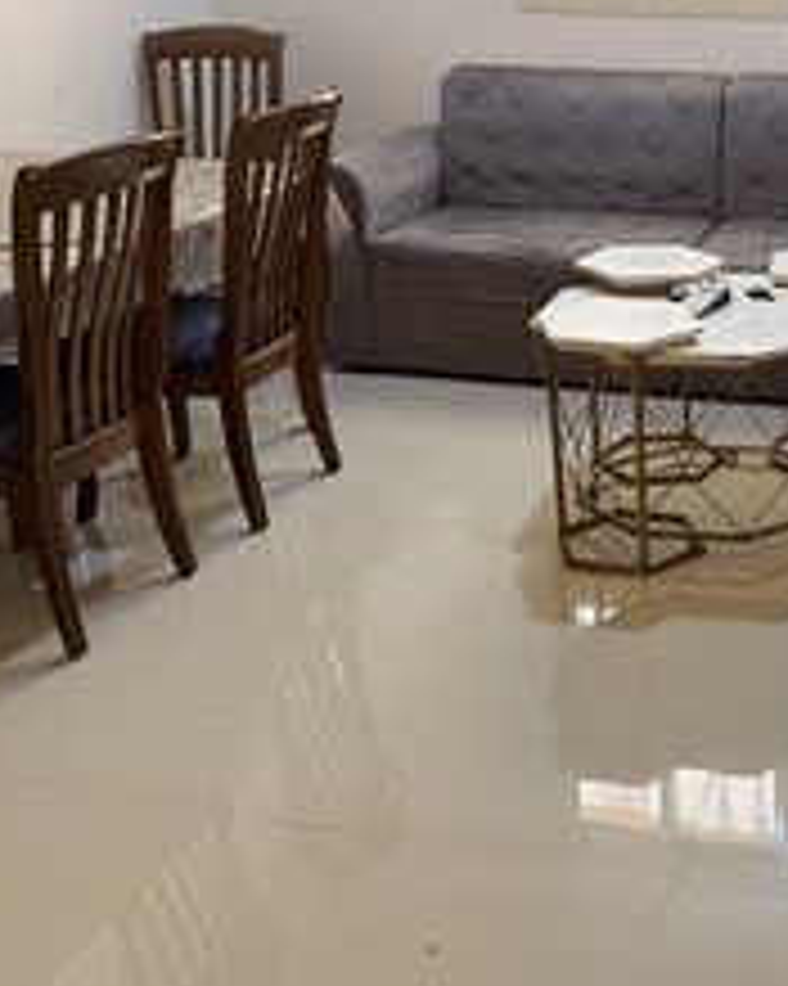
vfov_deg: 37.9
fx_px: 1429
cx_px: 759
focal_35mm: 49
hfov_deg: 29.1
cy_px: 389
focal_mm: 6.76
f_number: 1.78
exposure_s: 1/62
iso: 200
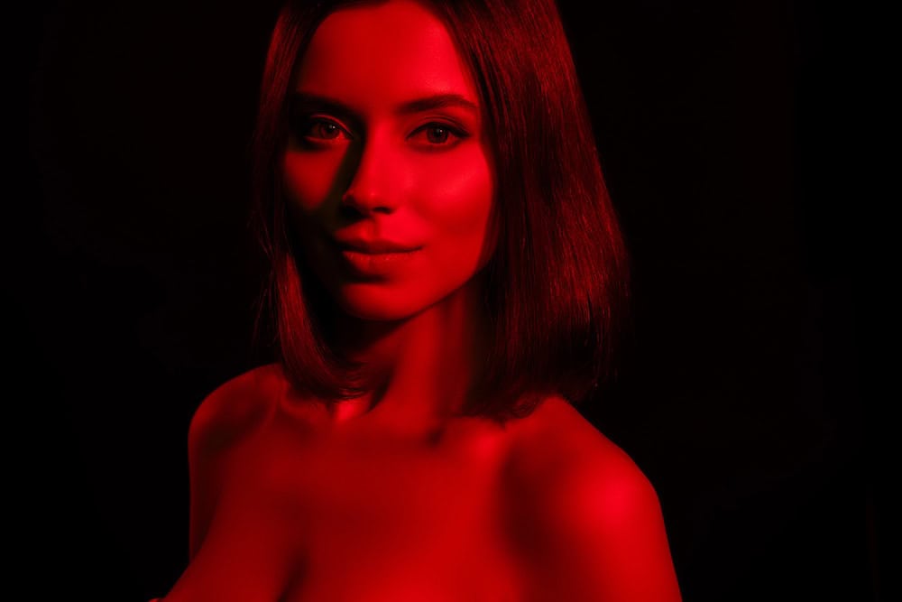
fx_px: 1754
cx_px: 451
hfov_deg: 28.8
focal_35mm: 70
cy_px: 301
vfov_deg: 19.5
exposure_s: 1/160
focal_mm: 70
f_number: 7.1
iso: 100
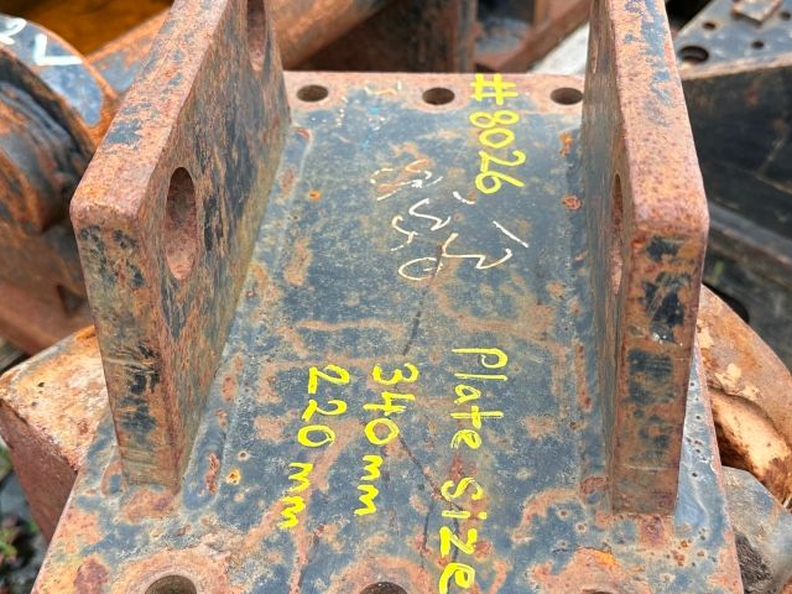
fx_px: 1030
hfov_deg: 42.1
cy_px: 299
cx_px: 397
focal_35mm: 45
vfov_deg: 32.2
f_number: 1.78
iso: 80
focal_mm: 6.86
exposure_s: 1/980
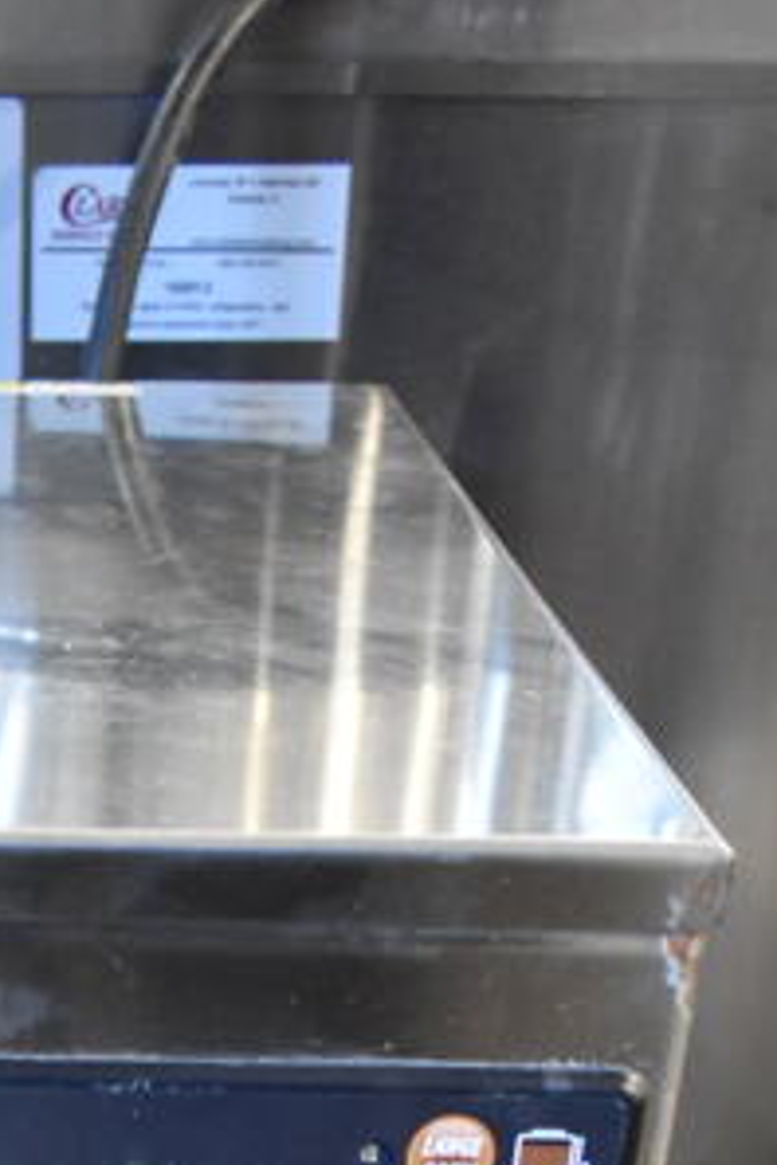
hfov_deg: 16.0
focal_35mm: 83
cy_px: 1728
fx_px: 2687
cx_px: -82
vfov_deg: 20.9
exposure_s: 1/30
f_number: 3.5
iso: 2200
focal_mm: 18
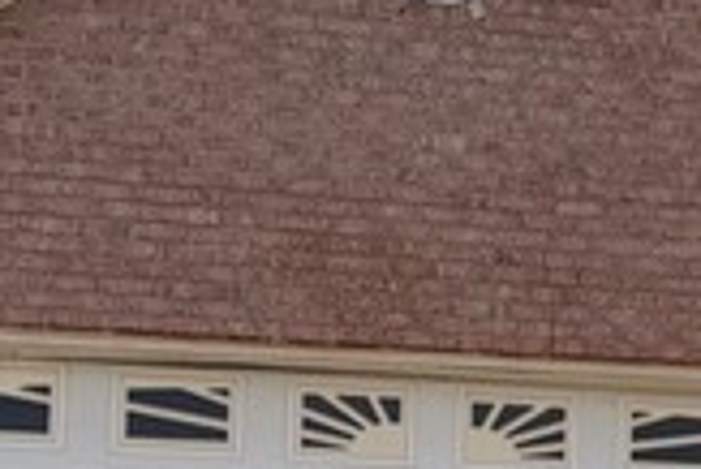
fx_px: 1910
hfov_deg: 19.4
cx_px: 882
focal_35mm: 98
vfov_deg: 13.6
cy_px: 581
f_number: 1.78
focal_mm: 6.76
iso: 80
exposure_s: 1/4975
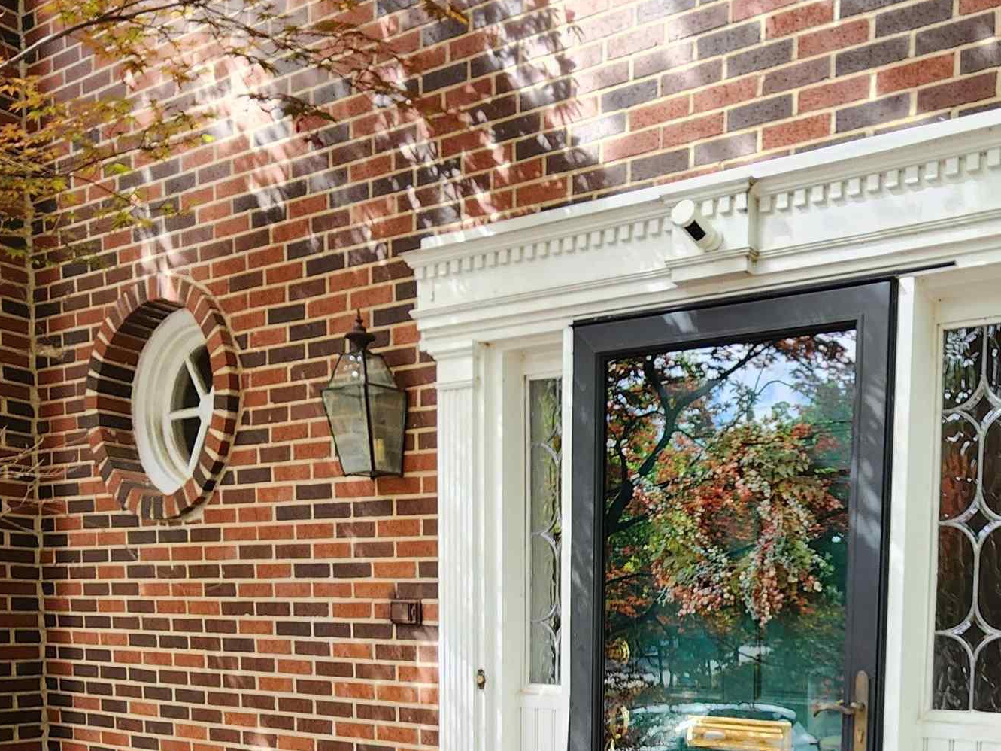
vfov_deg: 42.2
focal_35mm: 30
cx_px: 760
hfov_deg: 56.7
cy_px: 701
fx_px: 867
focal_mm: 2.2
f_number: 2.2
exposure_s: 1/120
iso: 80
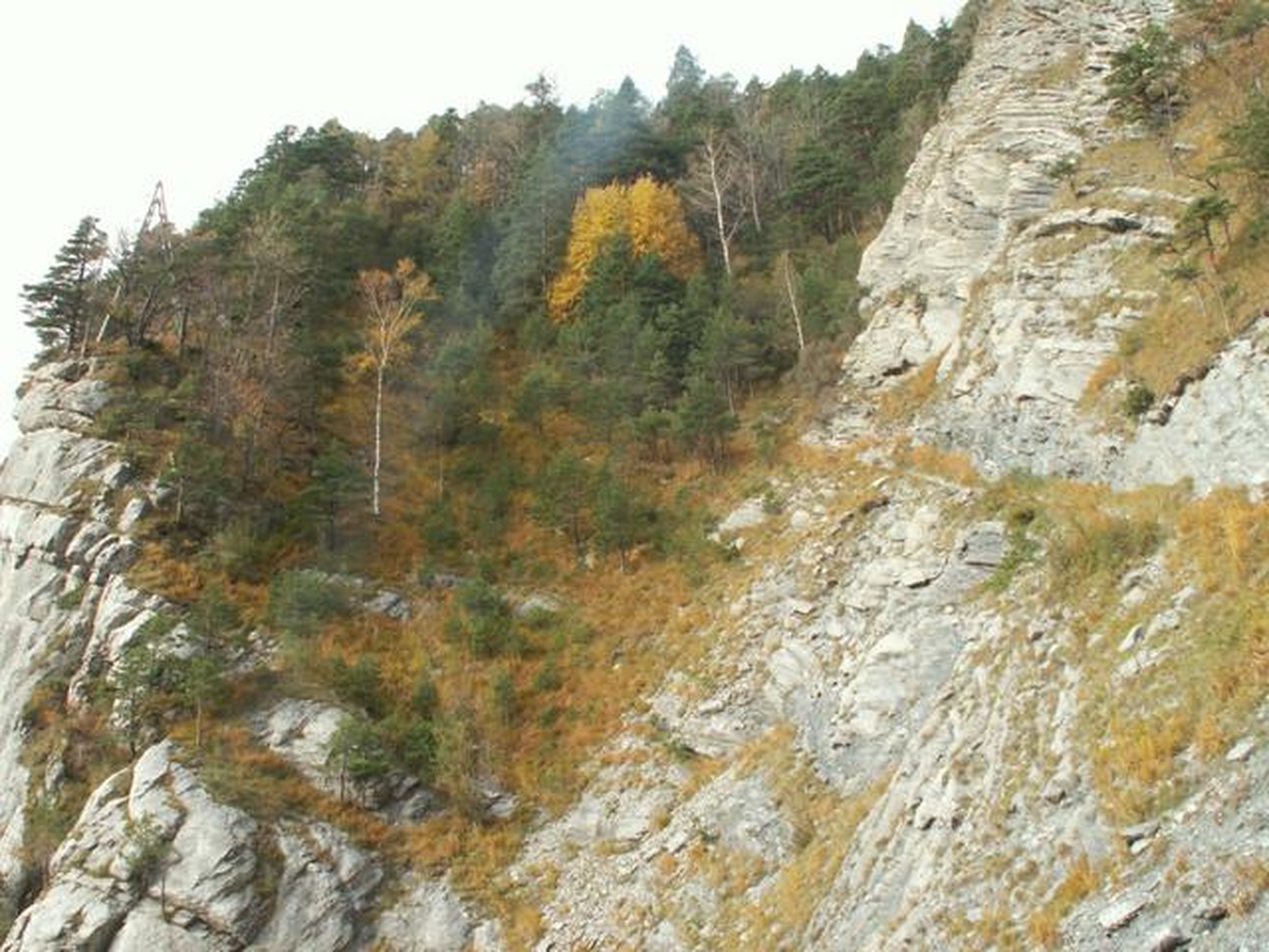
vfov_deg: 40.7
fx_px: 1283
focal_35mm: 35
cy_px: 476
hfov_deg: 52.6
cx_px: 634
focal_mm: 5.86
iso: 50
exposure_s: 1/80
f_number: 4.5
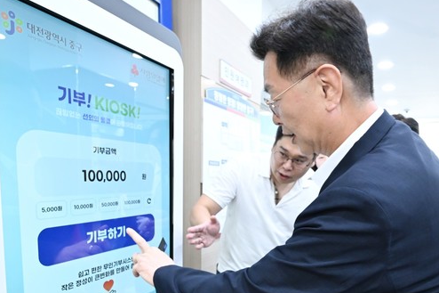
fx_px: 207
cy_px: 168
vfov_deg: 70.0
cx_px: 209
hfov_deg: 93.2
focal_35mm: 17
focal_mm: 14
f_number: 5.6
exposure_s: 1/160
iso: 2500
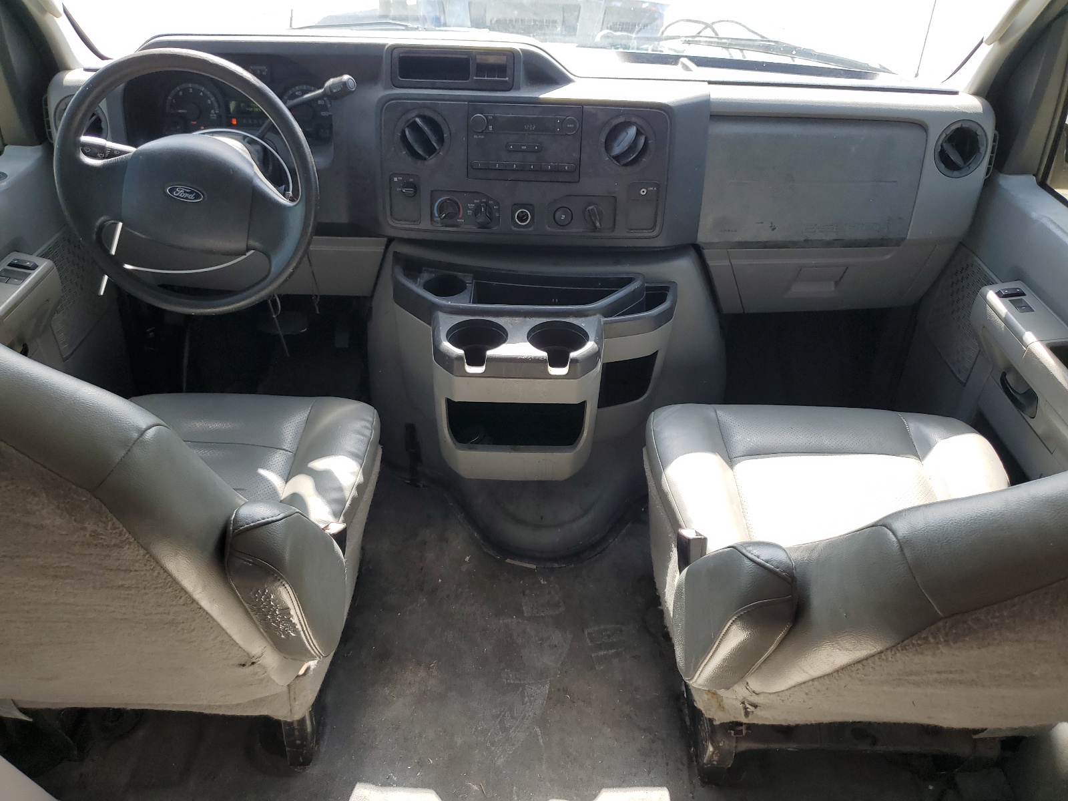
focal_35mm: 26
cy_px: 400
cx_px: 534
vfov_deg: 53.1
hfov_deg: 67.3
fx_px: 802
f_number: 1.5
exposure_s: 1/345
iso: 50
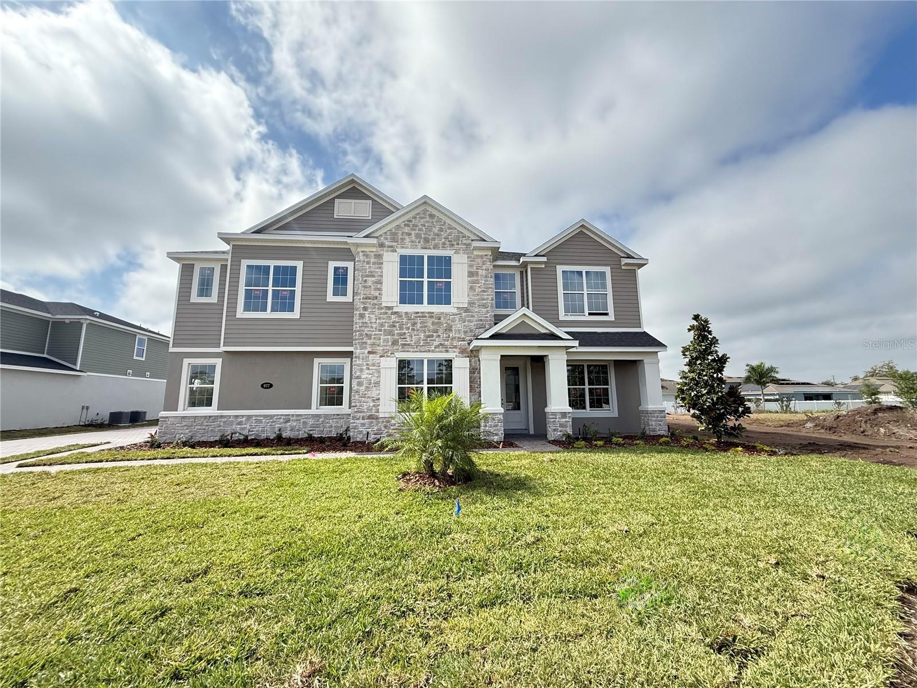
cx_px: 458
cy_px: 344
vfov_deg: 85.7
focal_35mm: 14
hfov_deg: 102.1
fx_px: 371
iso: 64
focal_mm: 2.22
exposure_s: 1/1235
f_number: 2.2
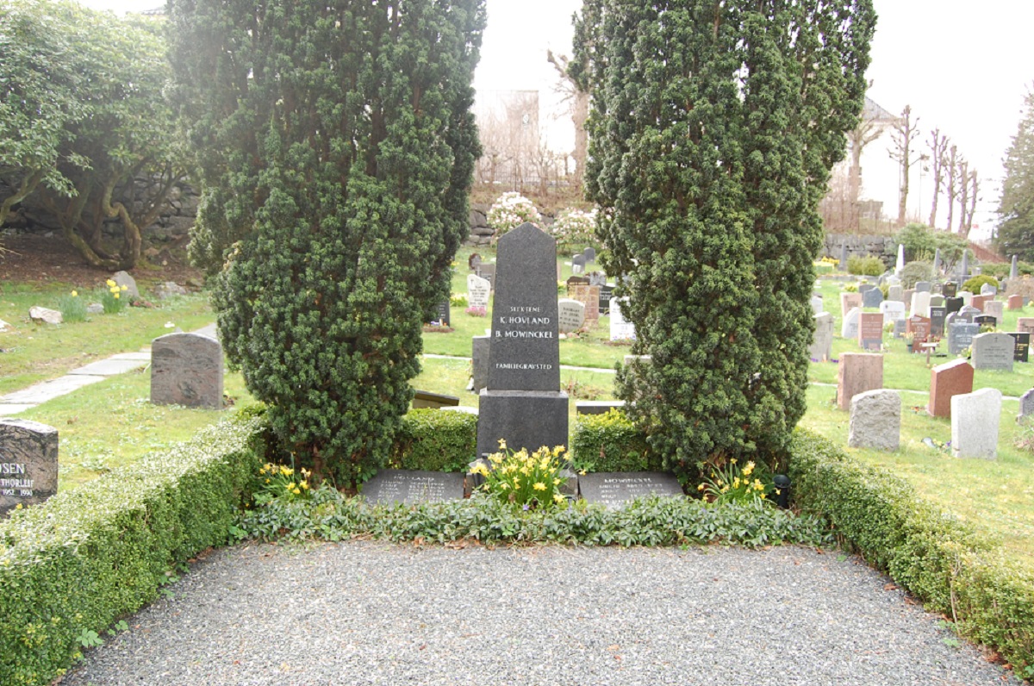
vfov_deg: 47.8
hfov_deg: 67.5
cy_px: 343
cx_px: 517
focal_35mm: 27
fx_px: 774
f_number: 5.6
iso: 400
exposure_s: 1/125
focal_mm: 18
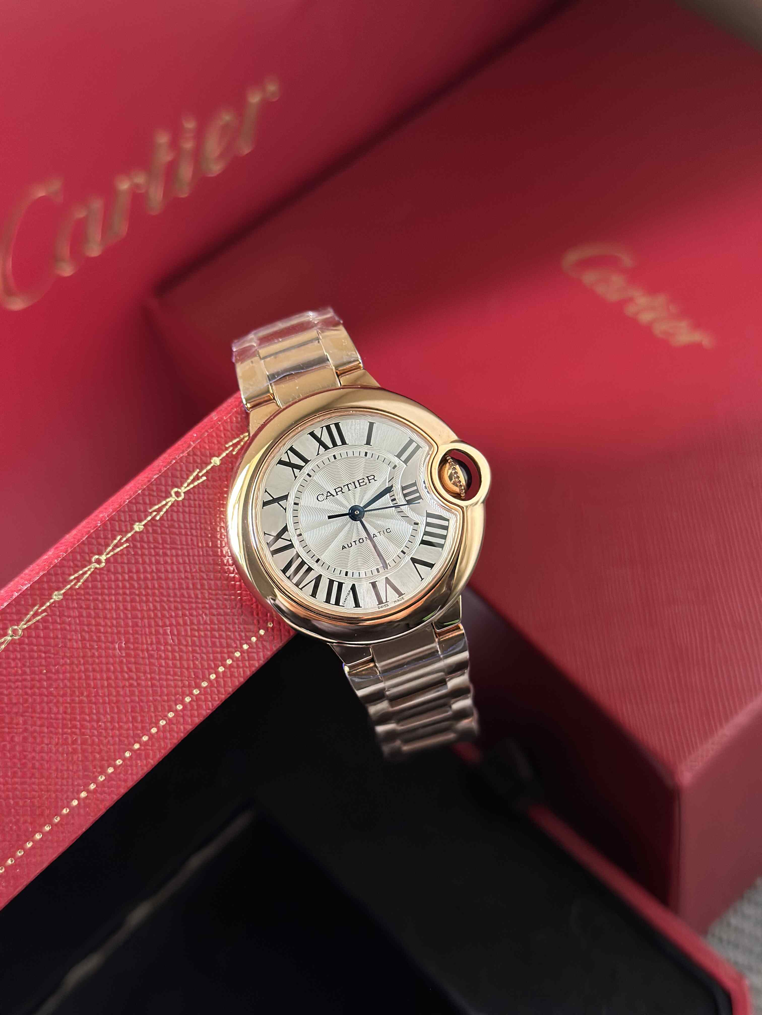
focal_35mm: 48
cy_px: 508
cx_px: 381
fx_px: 1409
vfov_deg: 39.7
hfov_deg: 30.3
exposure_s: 1/60
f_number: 1.78
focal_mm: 6.86
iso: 200
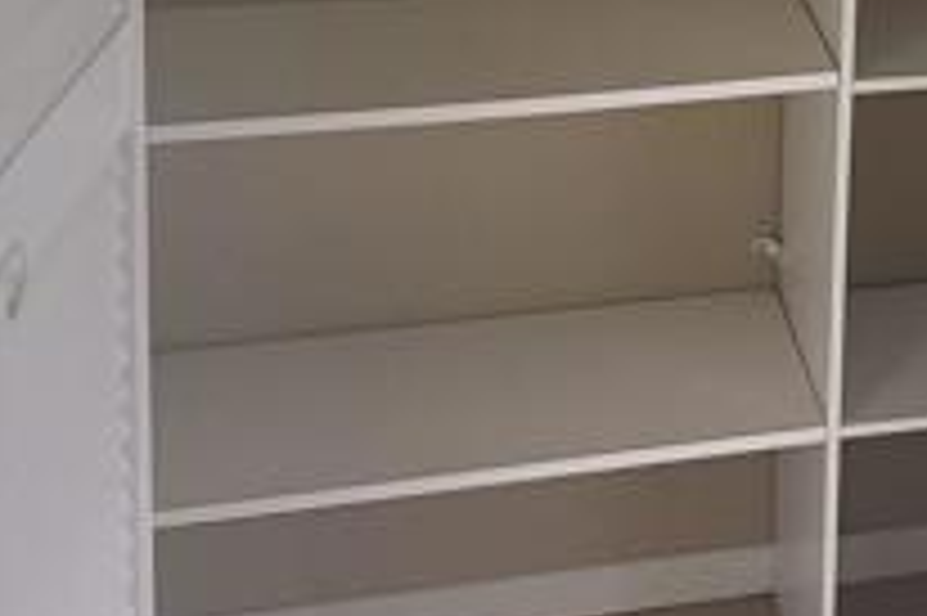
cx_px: 1071
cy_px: -364
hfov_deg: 22.5
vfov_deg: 14.8
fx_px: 2161
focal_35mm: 84
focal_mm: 5.96
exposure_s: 1/40
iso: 640
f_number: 1.6
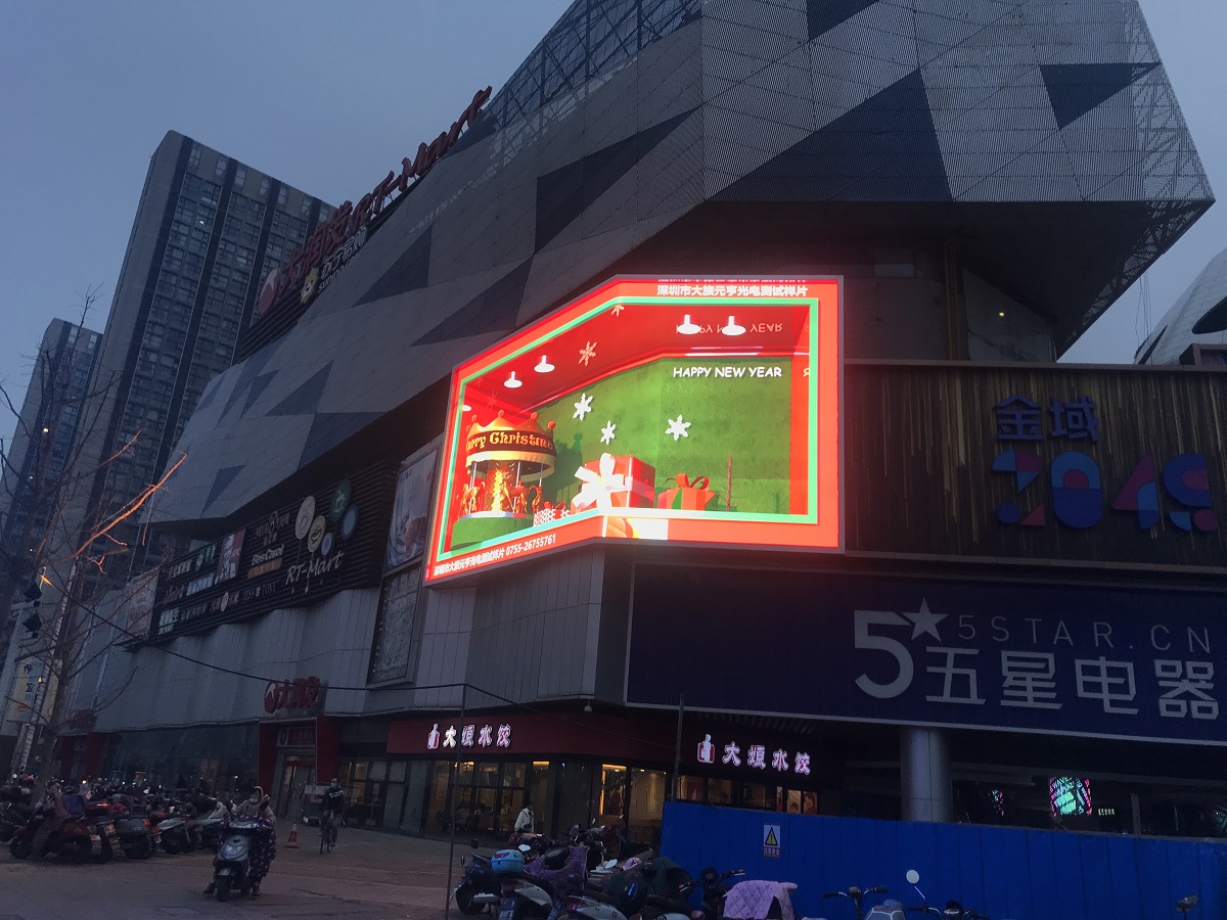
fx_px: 992
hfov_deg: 63.4
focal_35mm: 28
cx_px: 614
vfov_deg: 49.7
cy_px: 460
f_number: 1.8
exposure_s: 1/120
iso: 25
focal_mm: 3.99
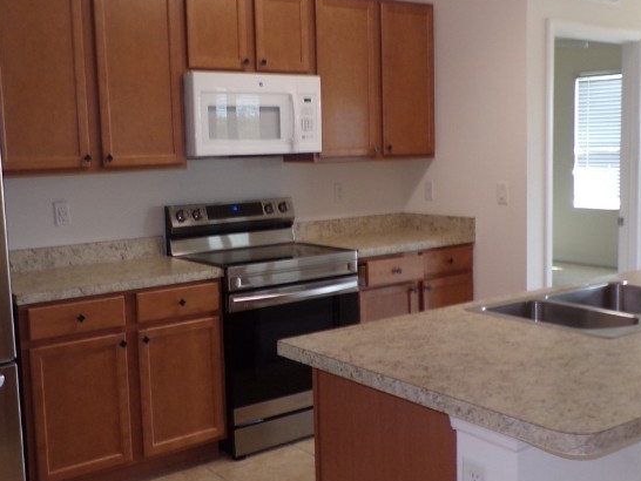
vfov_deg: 32.2
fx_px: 834
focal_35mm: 45
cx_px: 337
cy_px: 217
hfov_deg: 42.0
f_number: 3
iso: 107
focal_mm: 4.3
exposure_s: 1/34
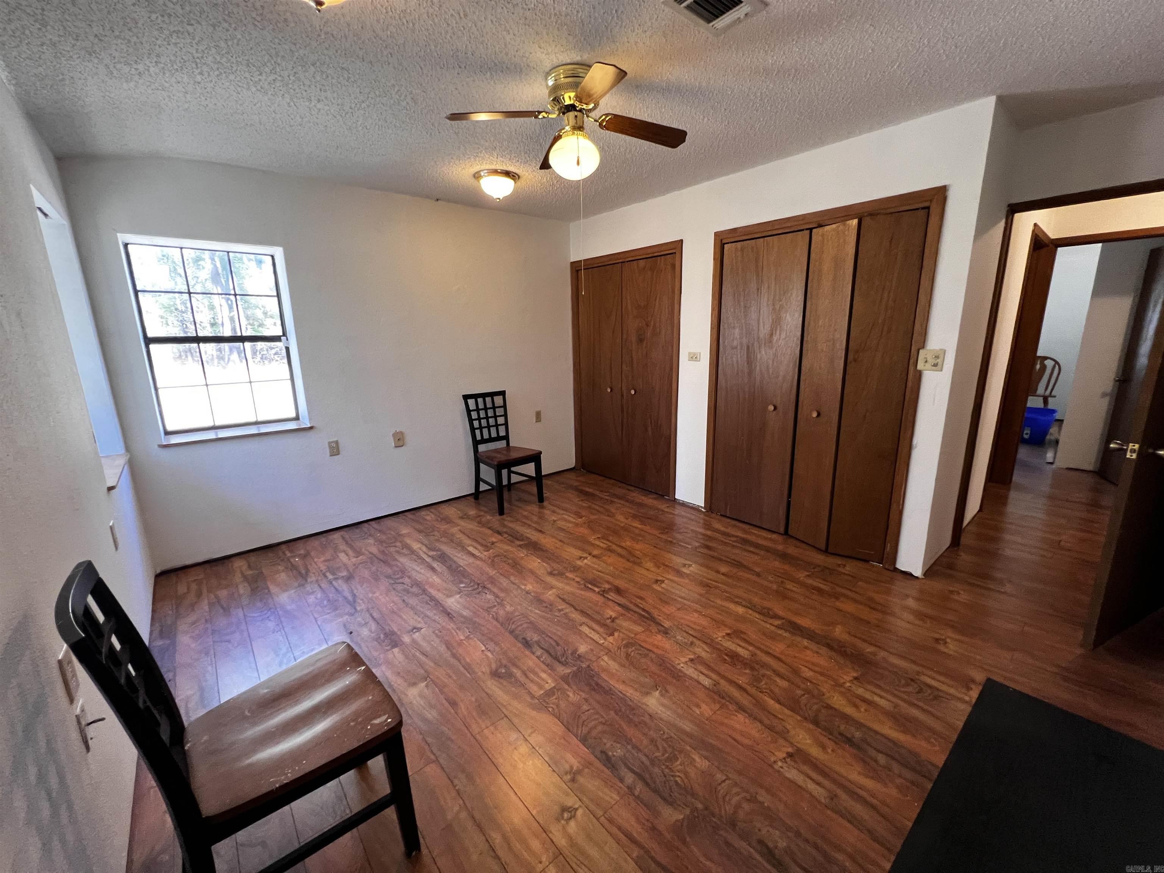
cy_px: 436
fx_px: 437
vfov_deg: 89.9
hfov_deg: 106.2
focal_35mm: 13
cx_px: 582
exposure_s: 1/60
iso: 320
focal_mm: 1.57
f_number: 1.8
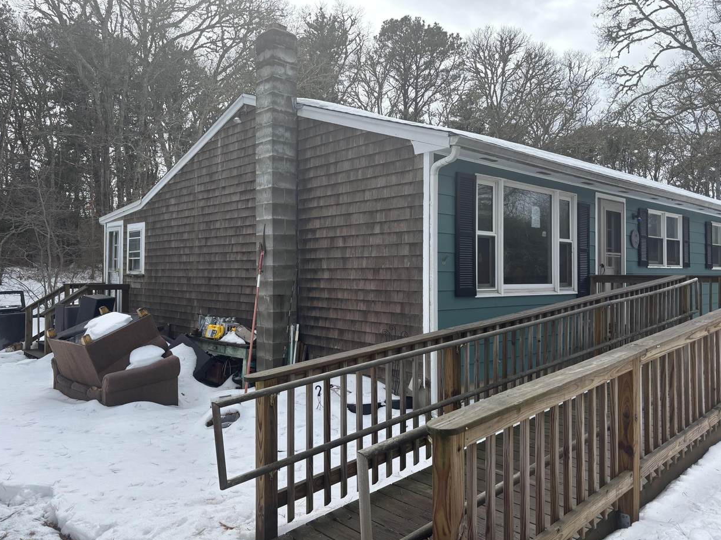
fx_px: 562
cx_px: 348
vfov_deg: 51.3
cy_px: 266
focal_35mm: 27
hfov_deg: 65.3
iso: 50
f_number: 1.6
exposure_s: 1/2398
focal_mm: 5.96
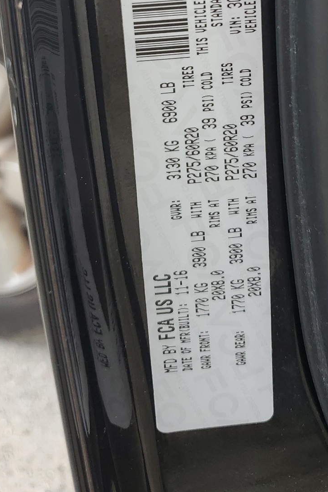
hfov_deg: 25.4
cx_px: 226
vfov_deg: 34.9
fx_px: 724
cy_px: 31
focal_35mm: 53
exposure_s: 1/270
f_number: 1.5
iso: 50
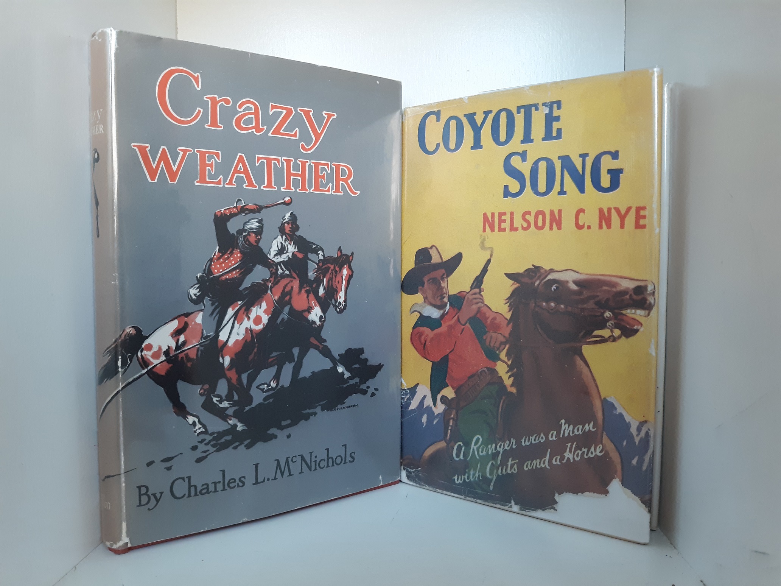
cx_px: 390
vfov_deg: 49.7
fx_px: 632
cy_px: 293
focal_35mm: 28
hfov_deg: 63.4
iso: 200
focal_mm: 3.7
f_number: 1.7
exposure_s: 1/24
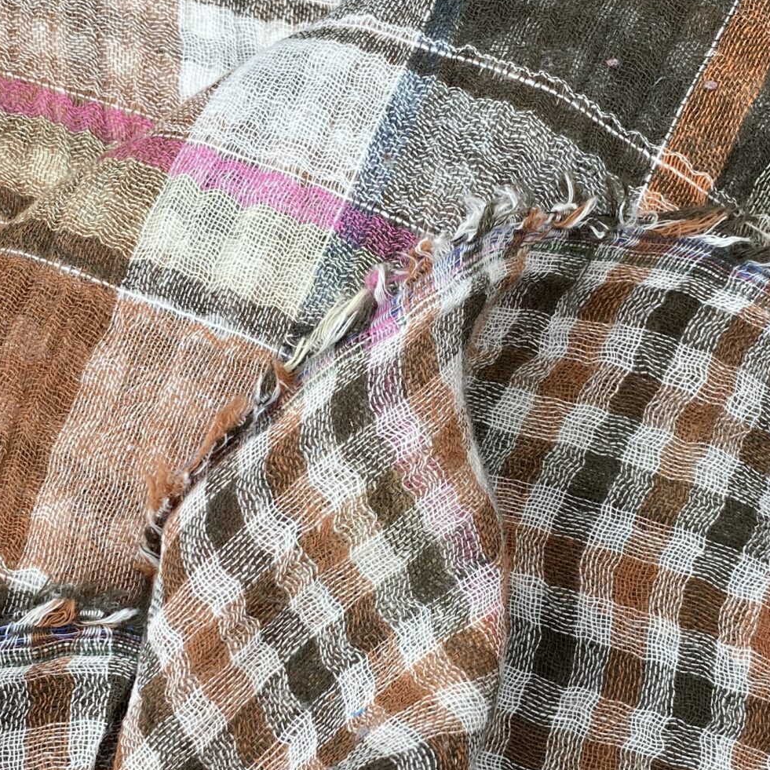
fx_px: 1510
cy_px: 484
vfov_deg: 28.5
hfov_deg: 28.6
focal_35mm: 60
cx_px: 422
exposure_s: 1/129
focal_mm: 4.25
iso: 32
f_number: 1.8
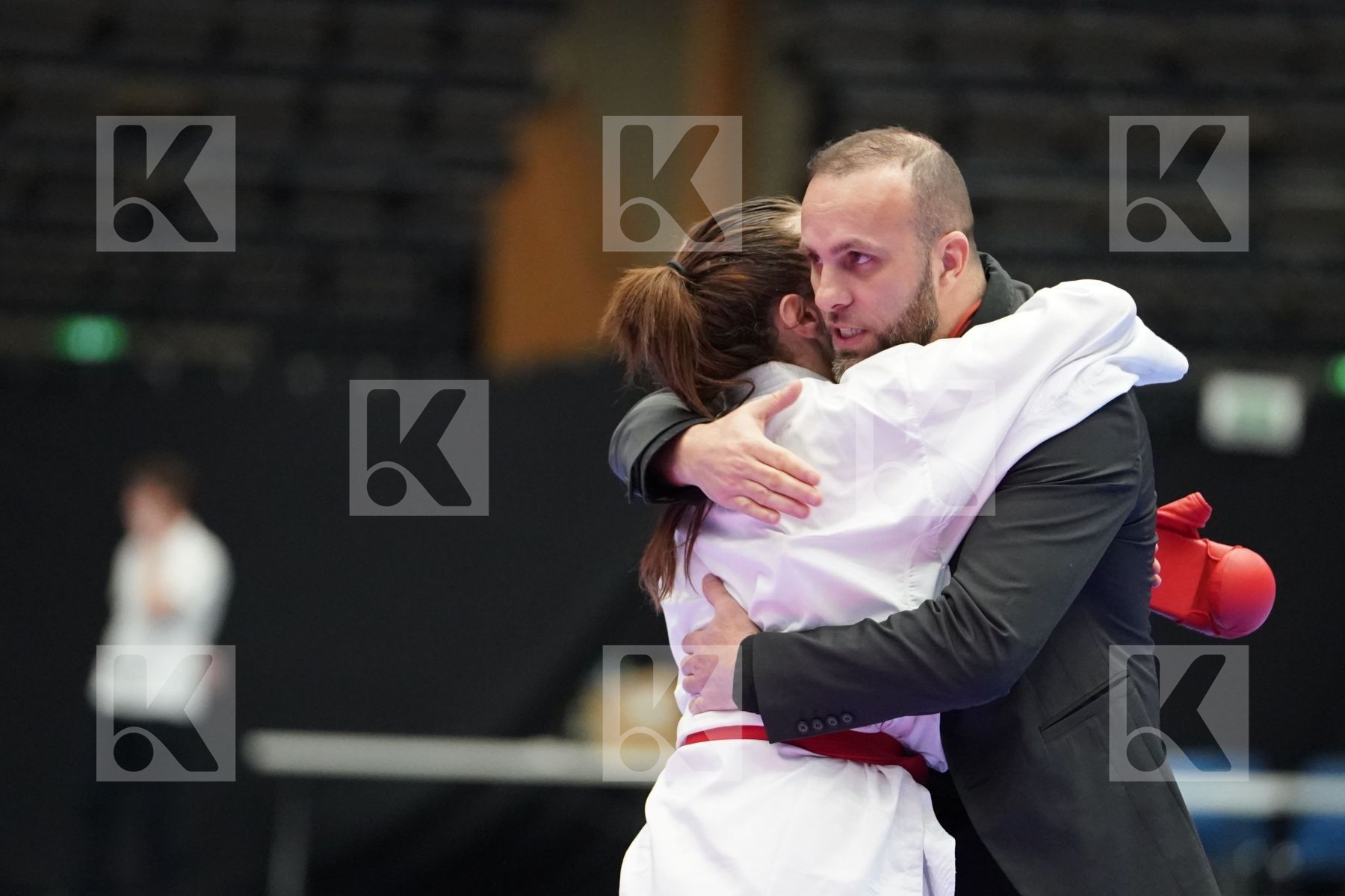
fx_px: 10460
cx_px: 672
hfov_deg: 7.4
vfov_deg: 4.9
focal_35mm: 280
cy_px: 448
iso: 5000
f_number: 2.8
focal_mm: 187
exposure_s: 1/1000
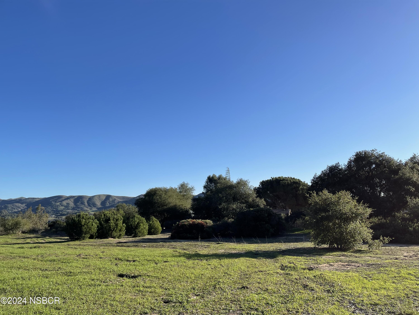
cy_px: 158
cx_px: 210
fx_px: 315
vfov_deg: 53.1
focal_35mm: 26
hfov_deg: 67.3
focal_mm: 5.1
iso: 32
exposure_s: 1/3448
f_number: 1.6
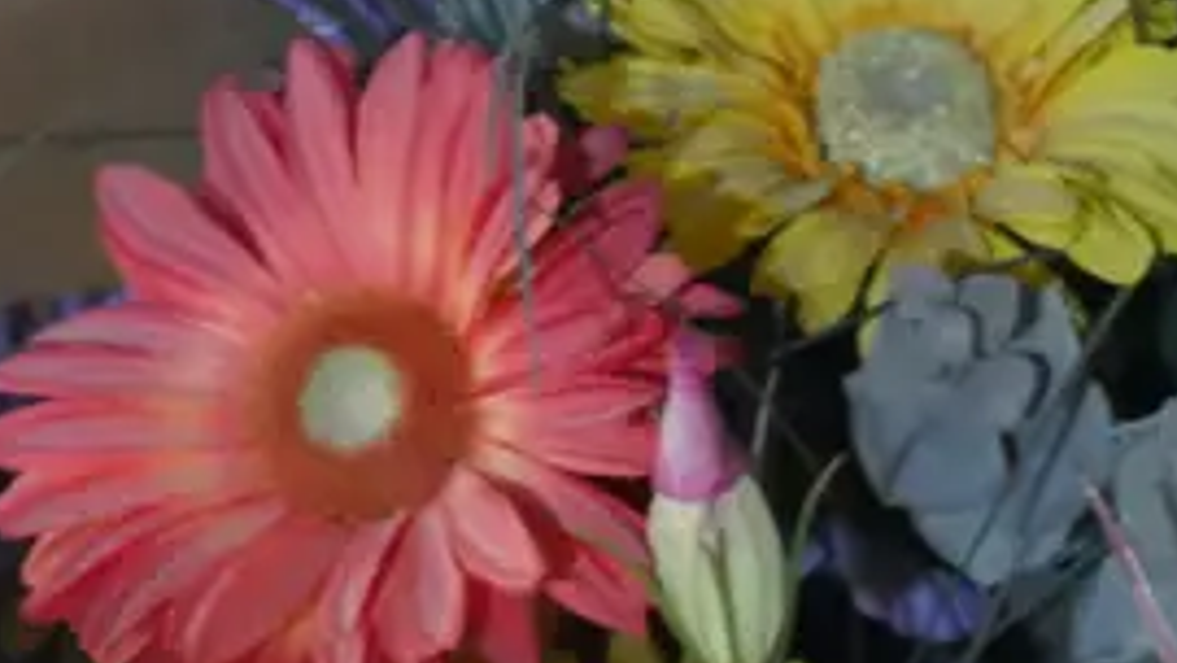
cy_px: 827
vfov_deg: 6.4
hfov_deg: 10.8
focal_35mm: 190
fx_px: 5931
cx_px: 1866
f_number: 5.6
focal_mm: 23
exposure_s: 1/15
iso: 3200
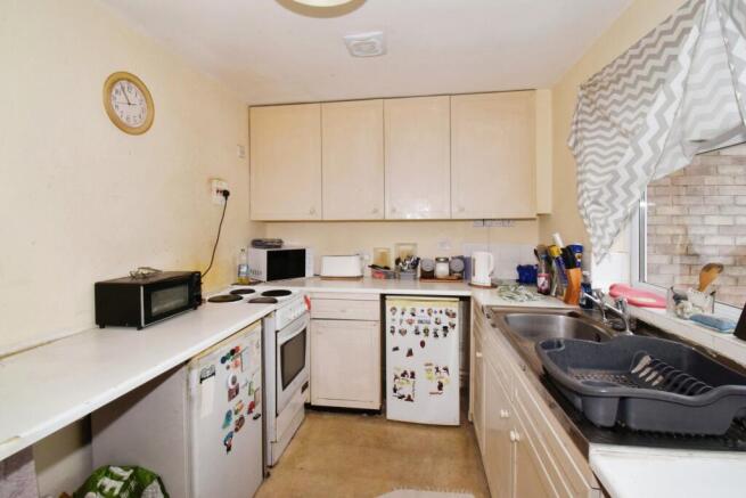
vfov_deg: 77.4
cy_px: 249
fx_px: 311
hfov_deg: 100.4
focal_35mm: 15
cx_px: 373
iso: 1000
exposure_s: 1/60
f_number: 16
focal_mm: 10
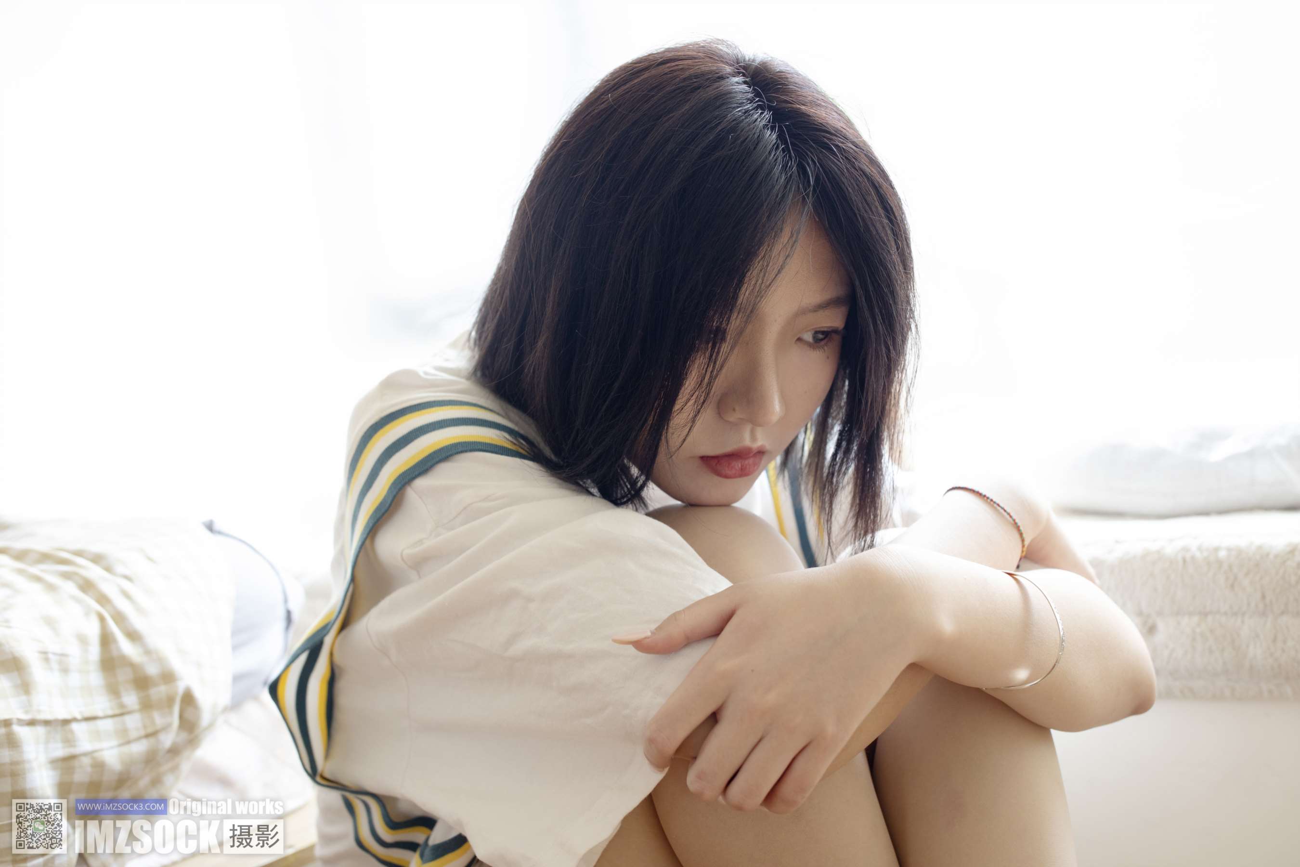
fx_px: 1228
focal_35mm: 34
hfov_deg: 55.8
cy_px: 434
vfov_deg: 38.9
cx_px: 650
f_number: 4
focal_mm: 35
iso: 500
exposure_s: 1/60
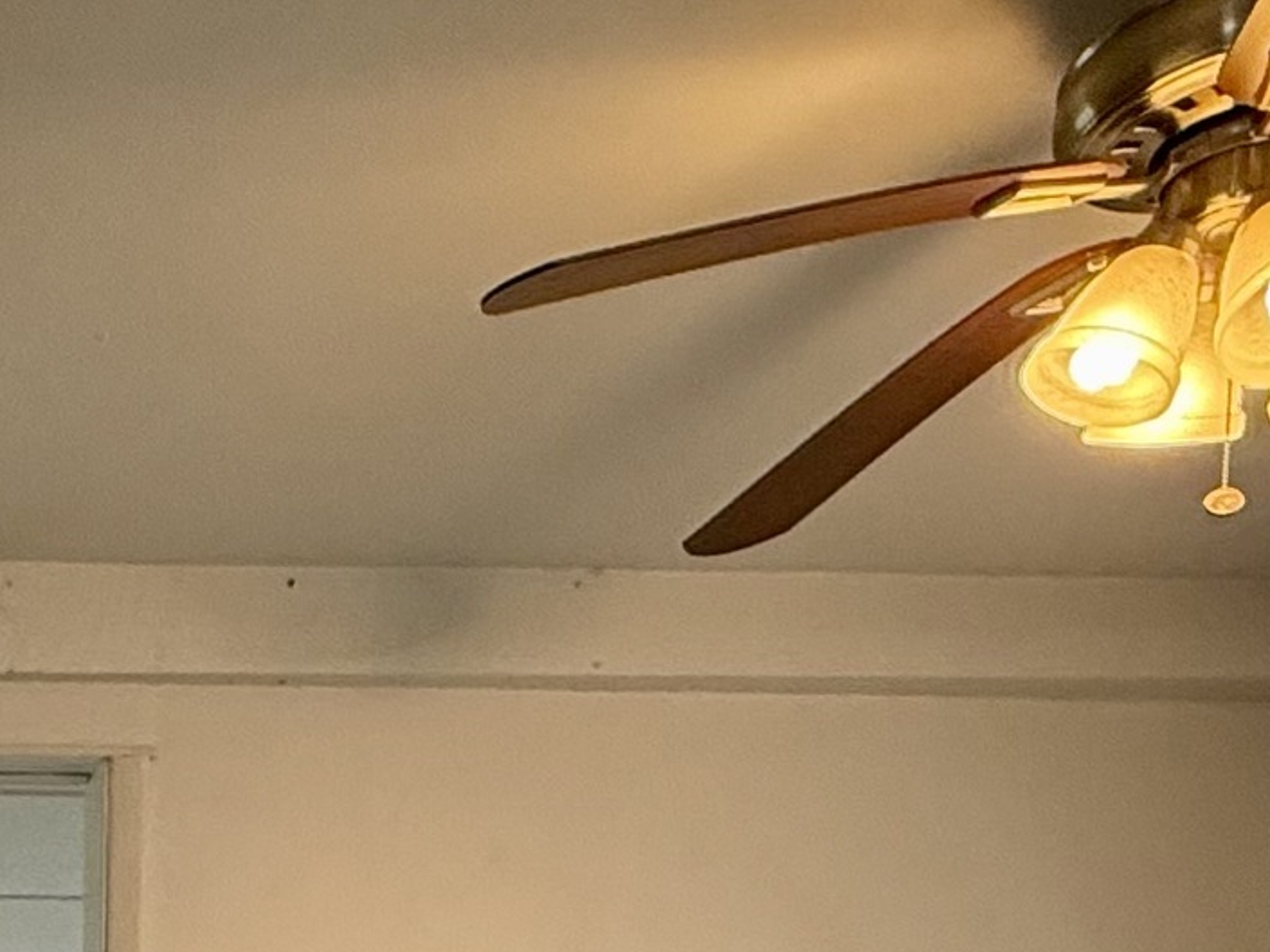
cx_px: -259
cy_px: 1656
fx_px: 2238
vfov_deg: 19.0
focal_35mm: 61
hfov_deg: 27.7
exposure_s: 1/120
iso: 320
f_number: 2.2
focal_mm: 2.22
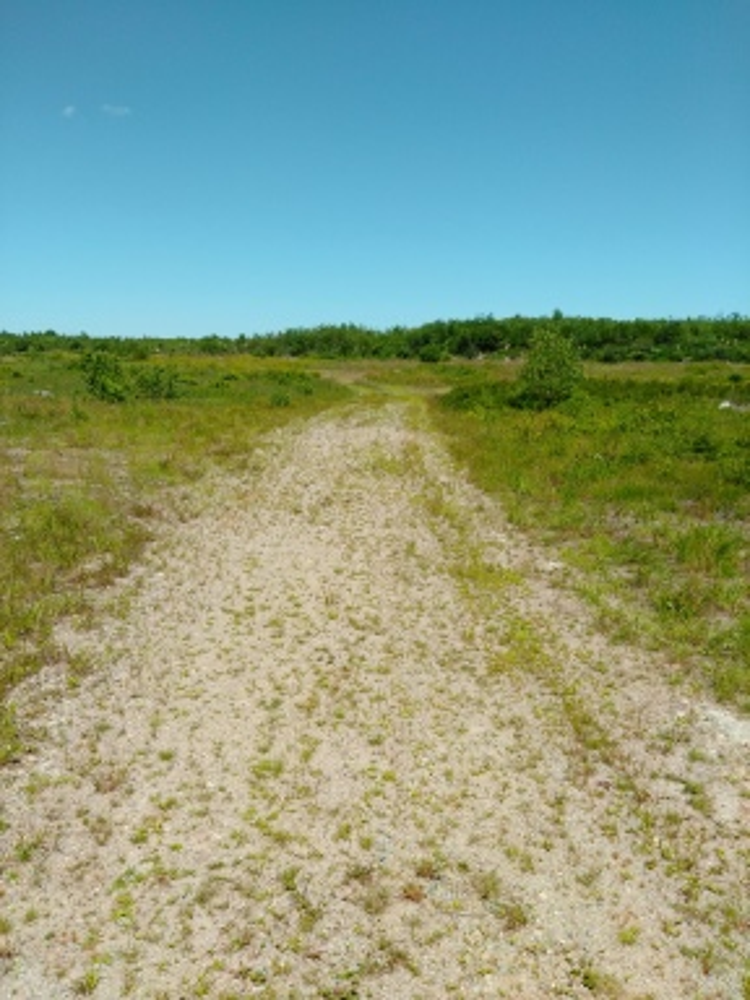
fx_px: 578
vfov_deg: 81.7
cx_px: 375
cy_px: 500
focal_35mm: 20
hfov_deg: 66.0
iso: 100
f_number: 2.2
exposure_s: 1/978
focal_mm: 3.46
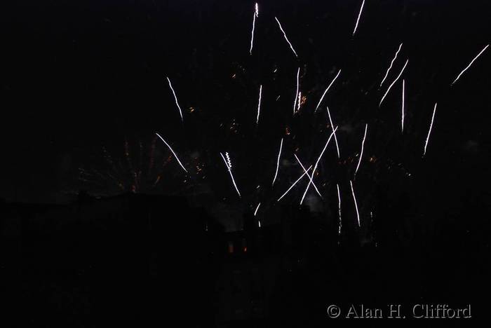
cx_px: 246
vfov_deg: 13.1
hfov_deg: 19.4
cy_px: 164
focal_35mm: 105
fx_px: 1433
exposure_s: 1/3.33
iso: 1600
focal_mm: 70
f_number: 5
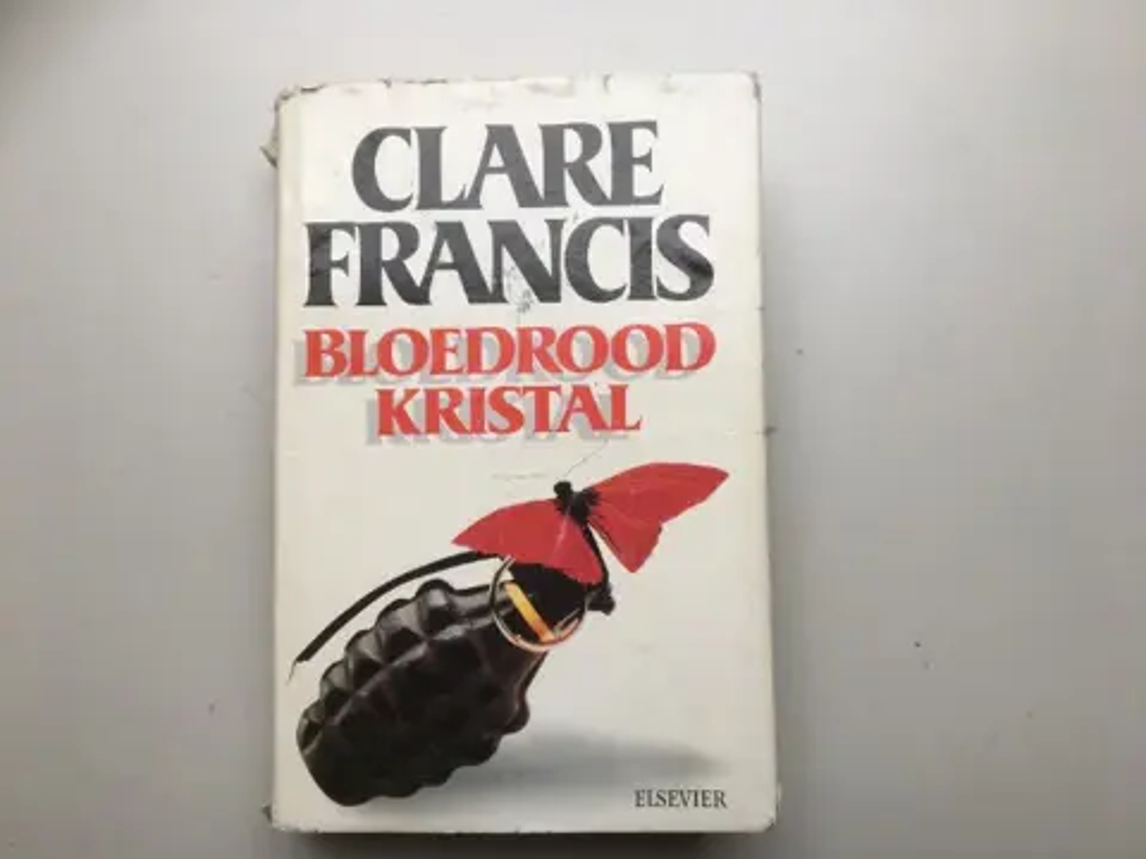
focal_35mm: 29
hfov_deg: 61.7
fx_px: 960
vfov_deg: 48.2
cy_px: 430
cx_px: 573
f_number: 2.2
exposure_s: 1/100
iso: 32
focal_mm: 4.15
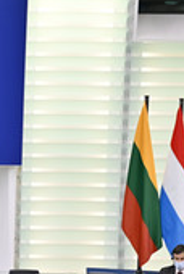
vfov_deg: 3.9
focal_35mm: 529
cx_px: -91
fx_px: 4039
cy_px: 234
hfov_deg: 2.6
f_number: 2.8
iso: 1000
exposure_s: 1/250
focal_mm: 200
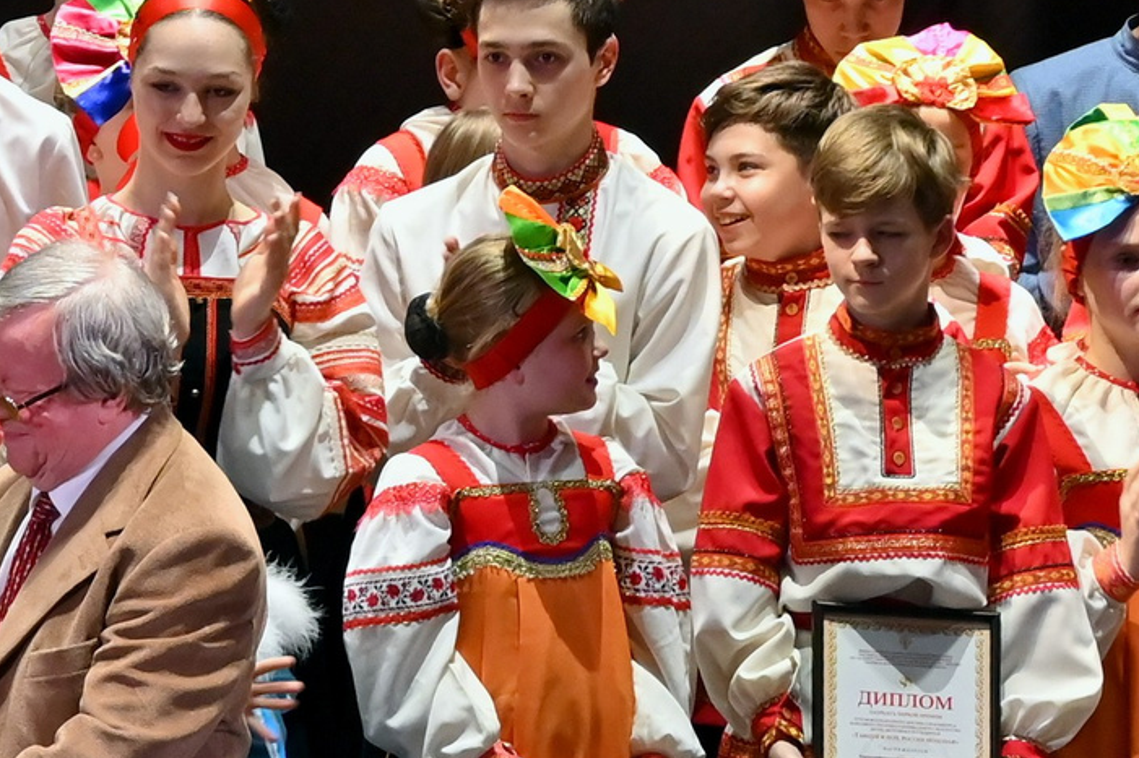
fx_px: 16637
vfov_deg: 2.6
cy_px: 949
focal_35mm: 526
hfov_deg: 3.9
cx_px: -314
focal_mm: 96
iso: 800
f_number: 5.6
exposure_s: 1/180
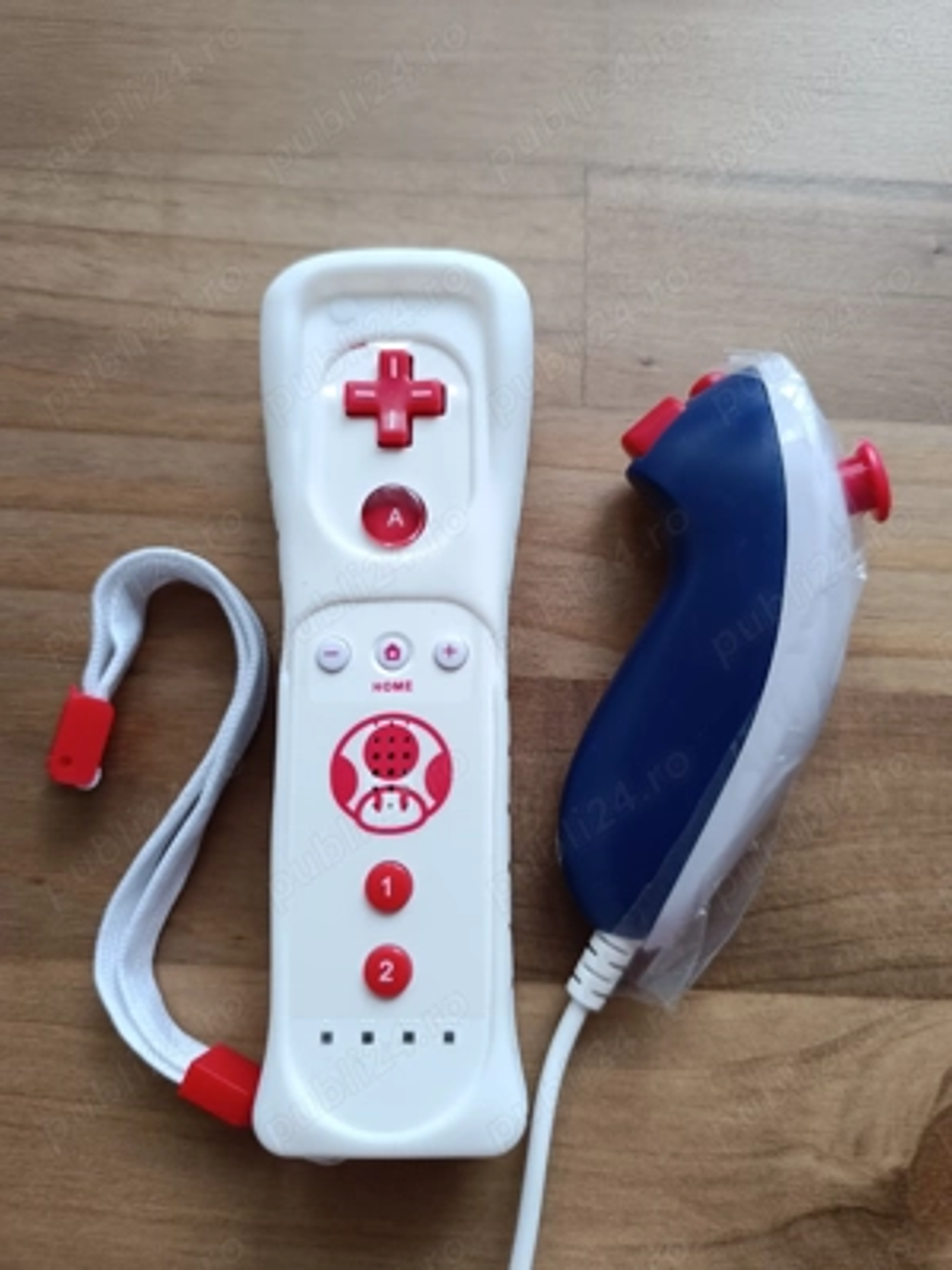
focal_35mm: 24
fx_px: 880
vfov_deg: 71.6
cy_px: 635
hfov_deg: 56.8
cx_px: 476
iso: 1143
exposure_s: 1/100
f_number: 1.65
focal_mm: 6.14
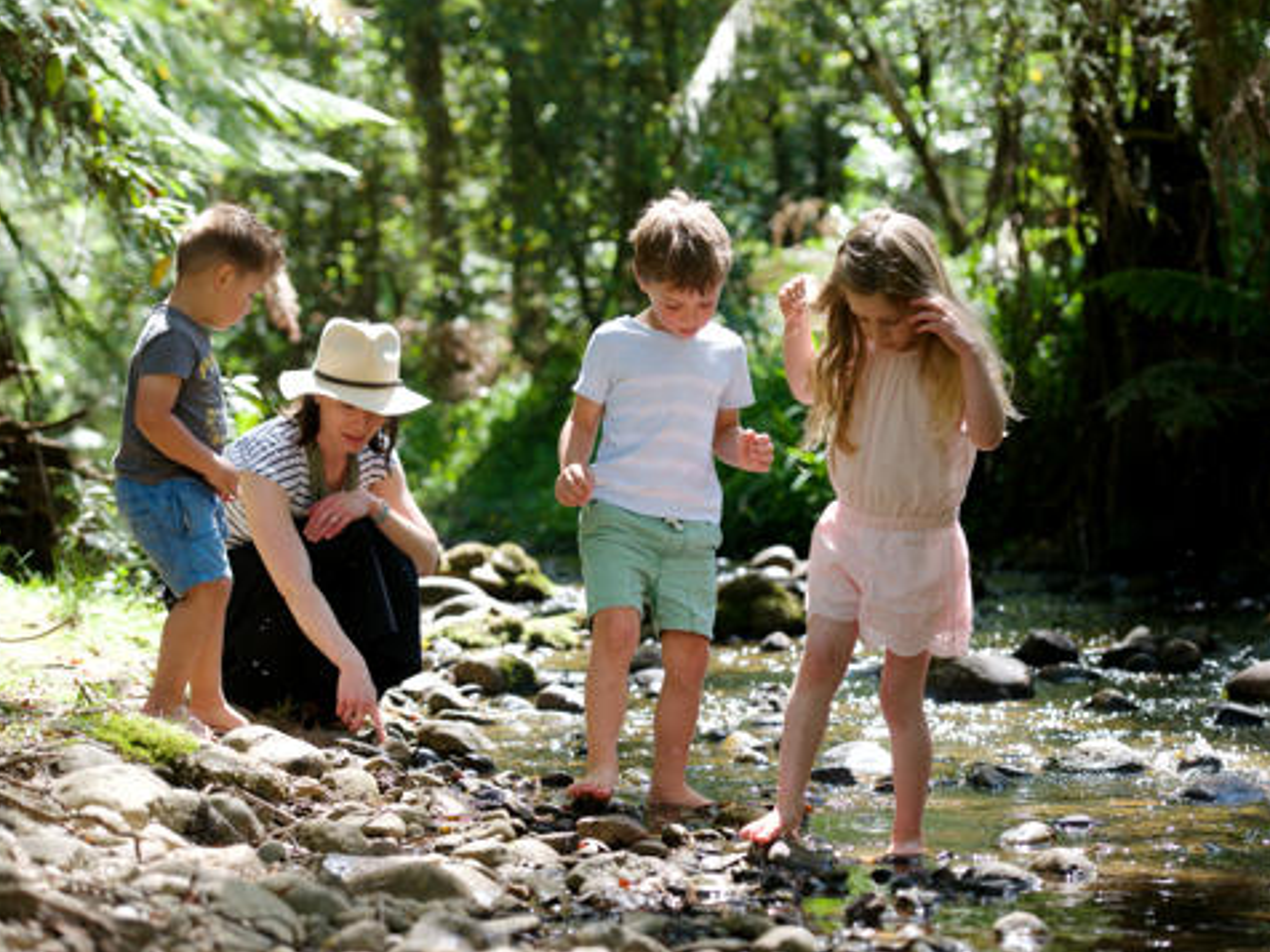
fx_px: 3926
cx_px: 699
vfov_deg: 13.8
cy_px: 475
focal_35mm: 107
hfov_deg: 18.4
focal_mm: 98
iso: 800
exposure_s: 1/640
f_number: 4
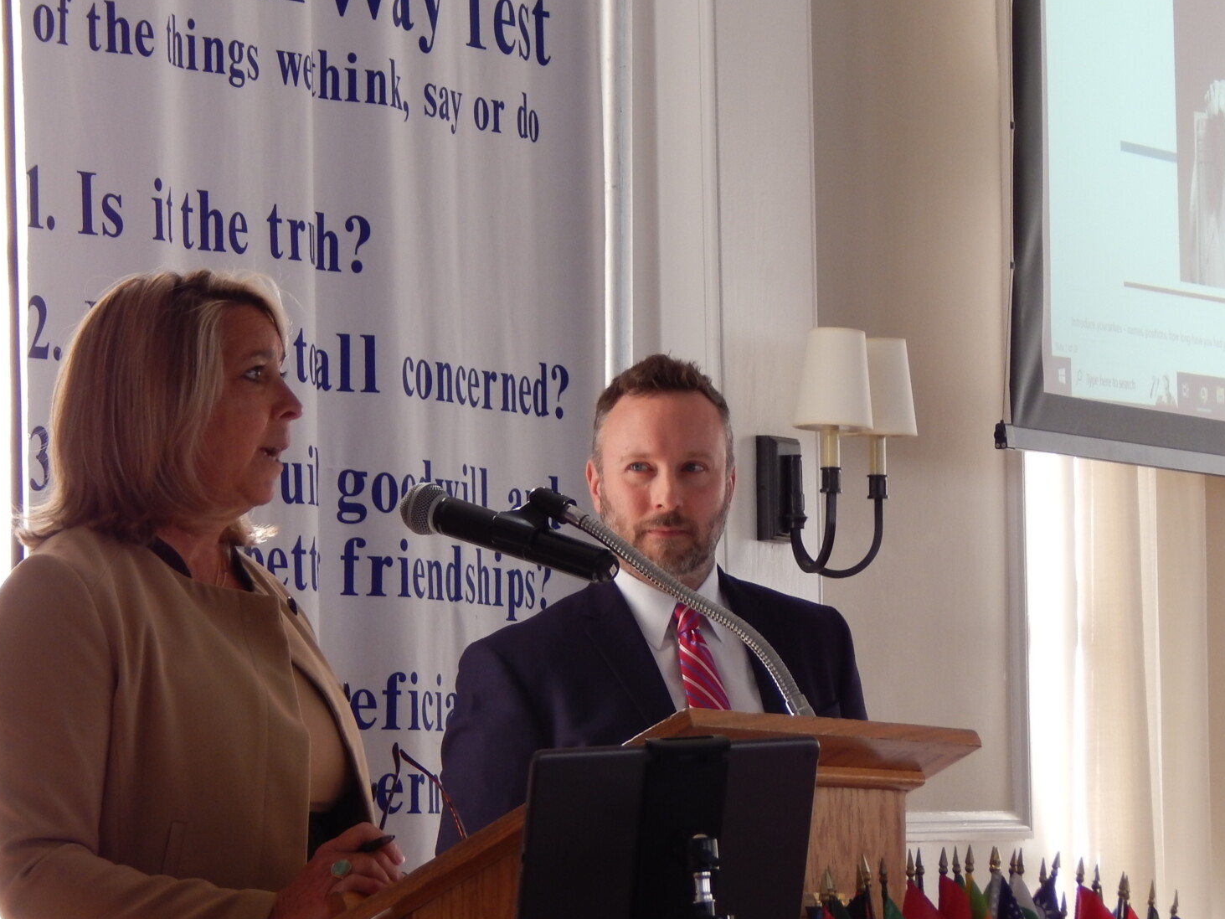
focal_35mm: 161
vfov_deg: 9.2
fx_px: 5697
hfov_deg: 12.3
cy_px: 545
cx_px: 724
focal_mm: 20.5
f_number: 4.6
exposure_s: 1/40
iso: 125
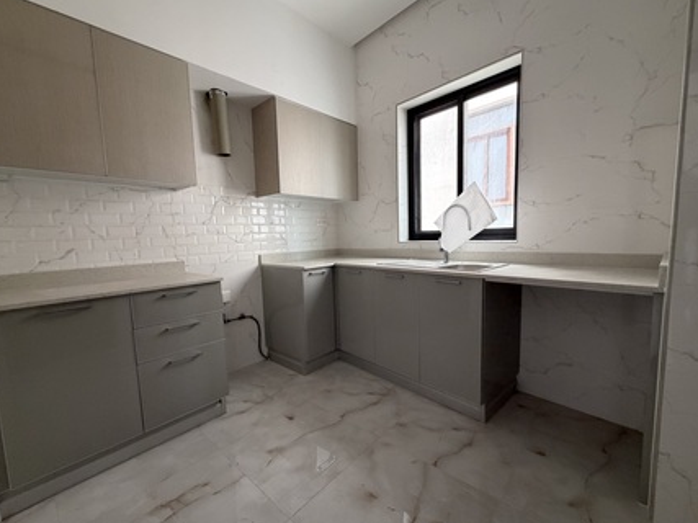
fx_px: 302
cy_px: 266
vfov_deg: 81.7
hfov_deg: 98.2
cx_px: 351
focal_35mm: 15
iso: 320
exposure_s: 1/60
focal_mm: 2.22
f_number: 2.2
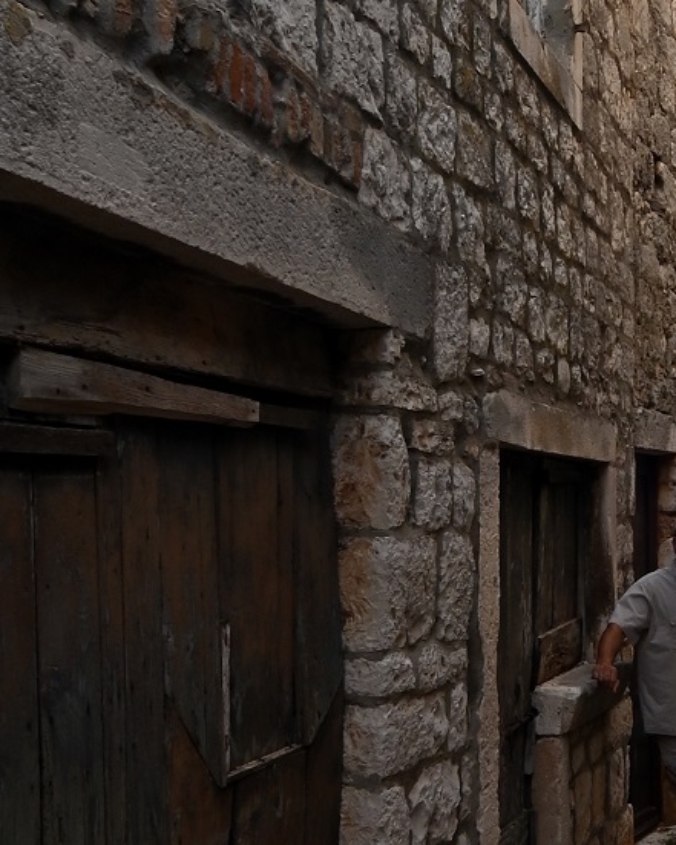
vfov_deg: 37.8
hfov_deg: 29.0
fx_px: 1225
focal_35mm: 49
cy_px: 535
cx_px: 664
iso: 250
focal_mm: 12
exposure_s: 1/20
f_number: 16
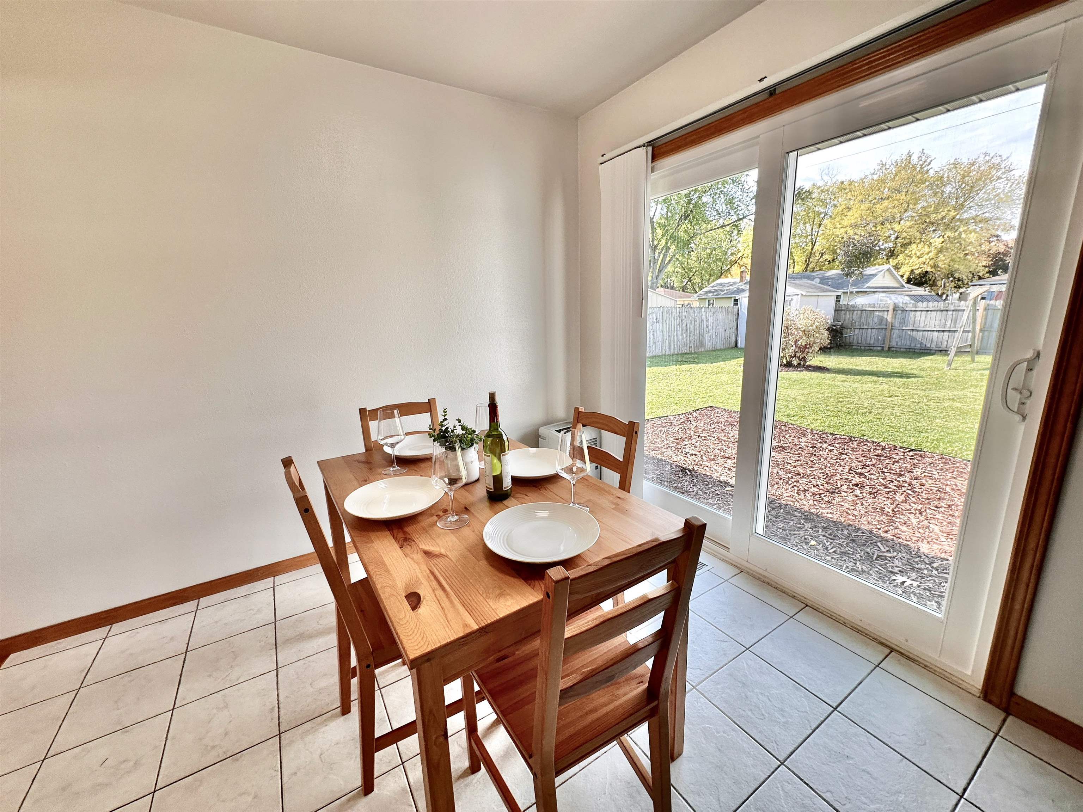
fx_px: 438
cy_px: 406
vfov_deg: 85.7
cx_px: 542
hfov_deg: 102.1
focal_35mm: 14
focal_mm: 2.22
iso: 40
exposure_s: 1/99
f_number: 2.2
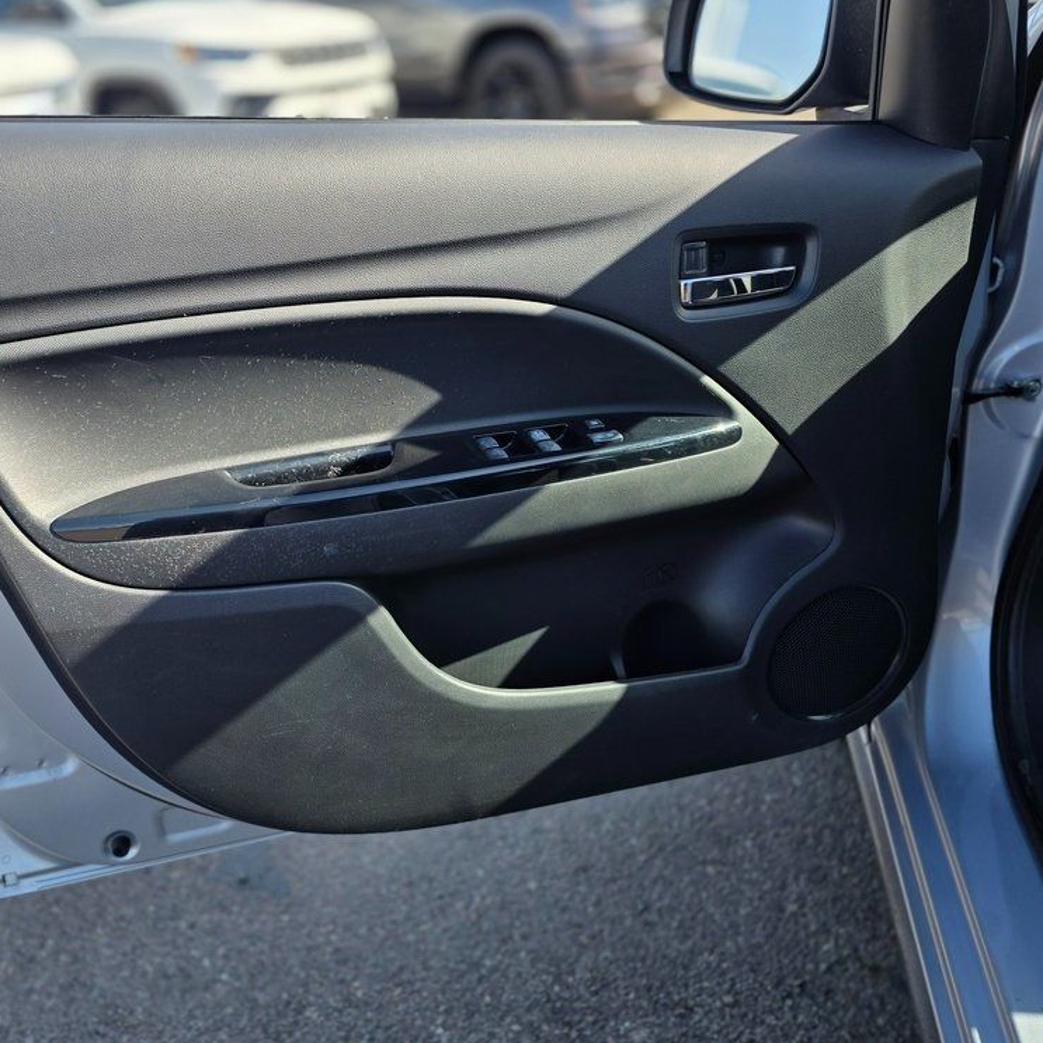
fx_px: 954
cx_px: 383
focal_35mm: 28
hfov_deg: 56.5
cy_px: 519
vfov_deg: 57.3
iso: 80
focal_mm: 6.3
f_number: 1.7
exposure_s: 1/1915
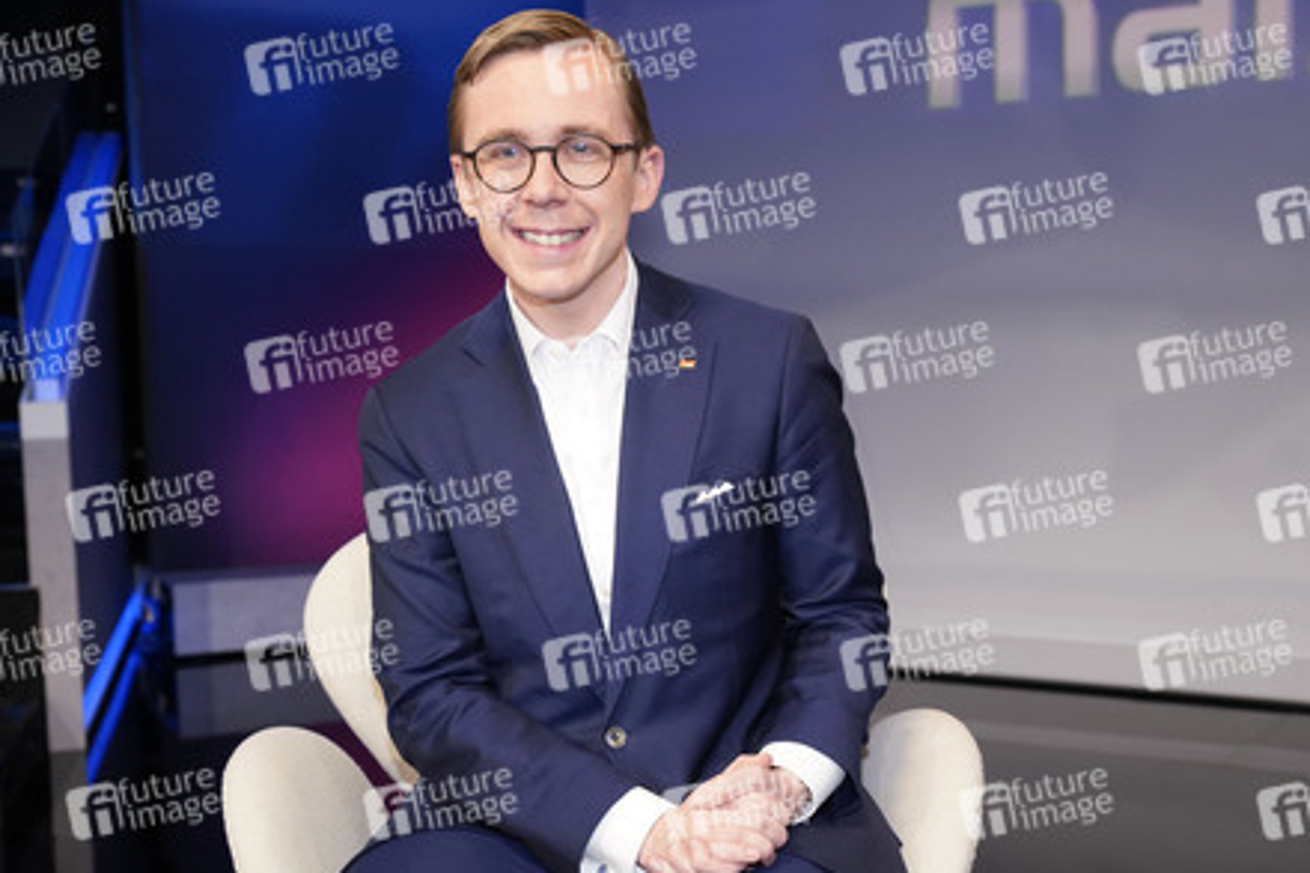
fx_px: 1455
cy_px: 432
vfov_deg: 33.4
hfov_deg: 48.5
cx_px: 659
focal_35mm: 40
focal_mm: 39
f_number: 5
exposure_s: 1/125
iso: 2000
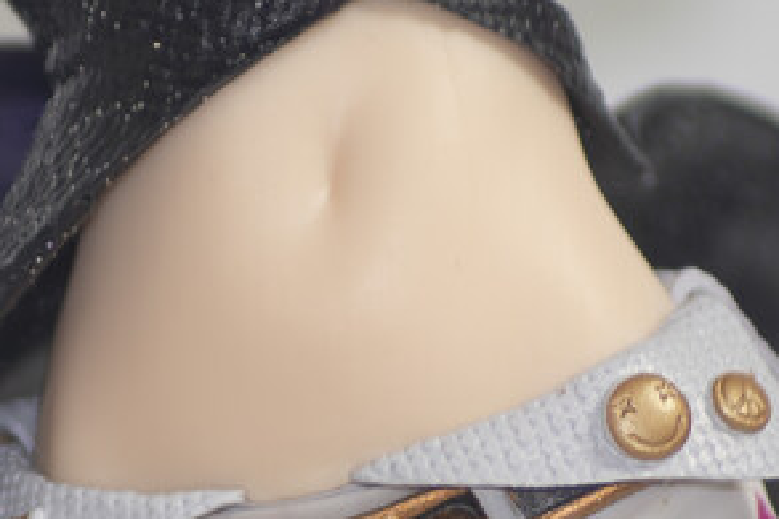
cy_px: 490
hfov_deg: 2.2
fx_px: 19939
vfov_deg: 1.5
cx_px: 239
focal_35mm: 922
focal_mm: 200
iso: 100
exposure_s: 1/6
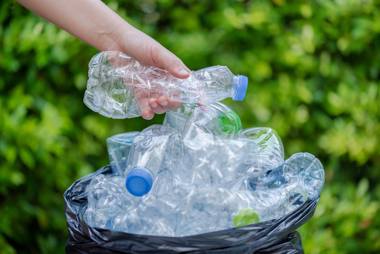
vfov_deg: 13.1
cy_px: 127
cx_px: 190
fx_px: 1109
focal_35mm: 105
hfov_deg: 19.4
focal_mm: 105
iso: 360
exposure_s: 1/160
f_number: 3
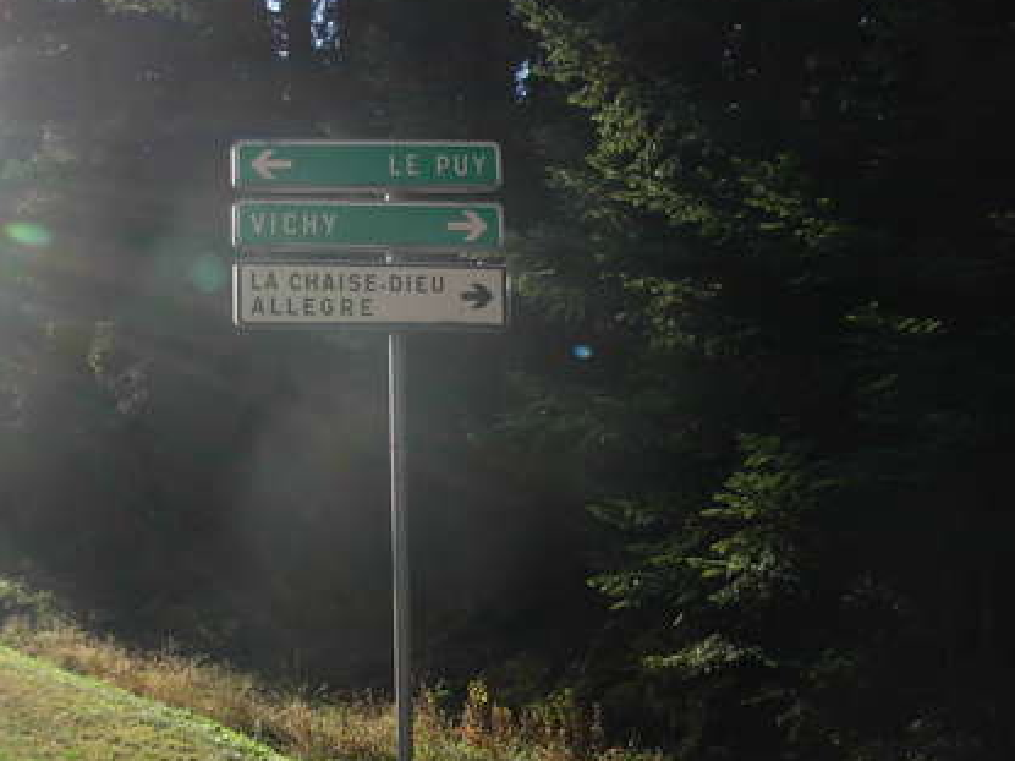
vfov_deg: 26.5
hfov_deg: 34.9
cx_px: 418
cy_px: 318
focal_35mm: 55
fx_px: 1612
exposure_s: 1/558
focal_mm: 6.3
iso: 79
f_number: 2.9
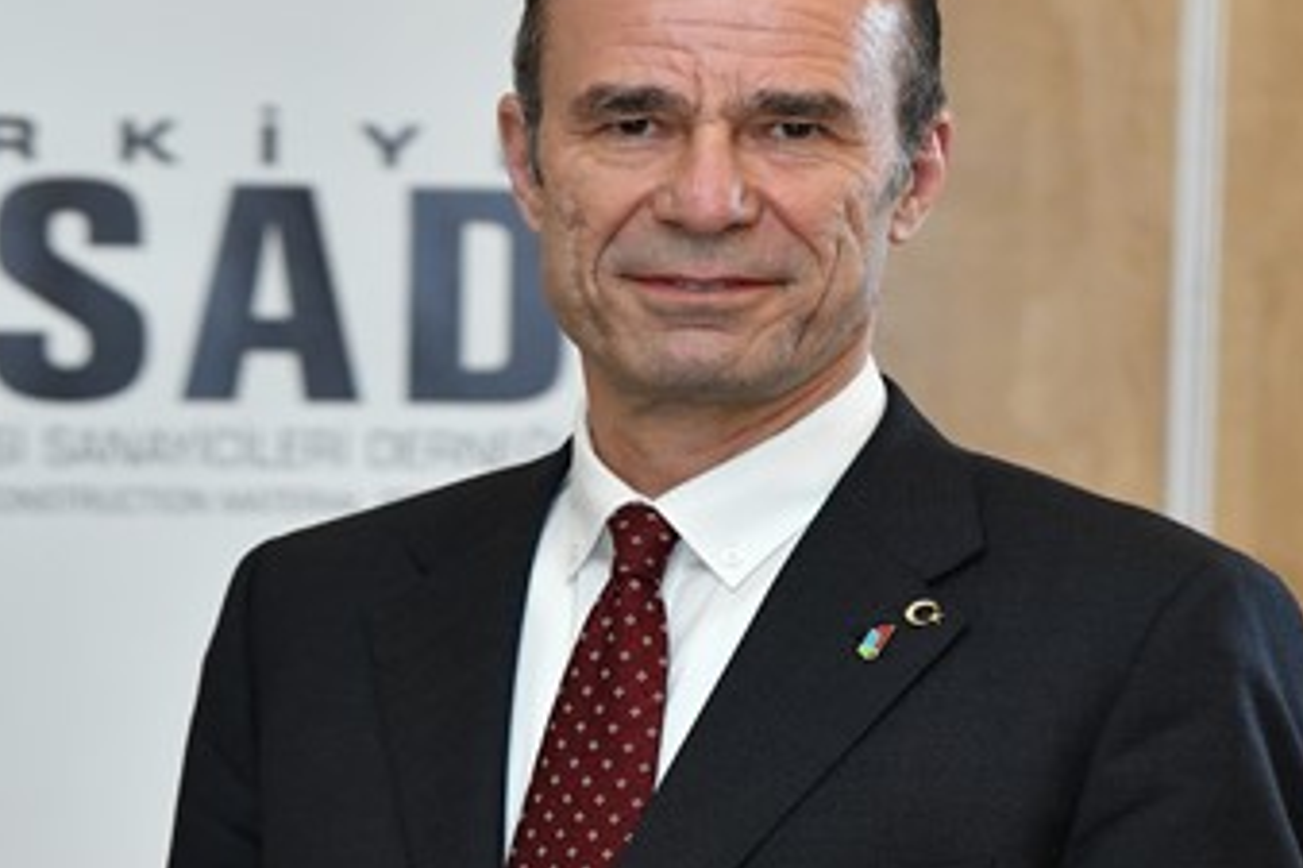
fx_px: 8031
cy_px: 571
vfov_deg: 6.2
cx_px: 266
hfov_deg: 9.3
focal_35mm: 222
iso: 1600
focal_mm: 125
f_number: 5
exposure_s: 1/160
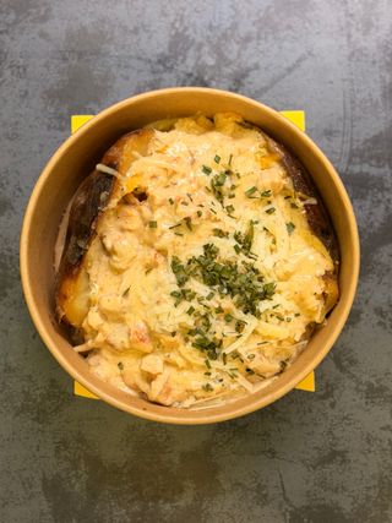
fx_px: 725
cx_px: 196
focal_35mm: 48
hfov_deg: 30.3
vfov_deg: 39.7
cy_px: 262
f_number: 1.78
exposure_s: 1/100
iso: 80
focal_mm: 6.76
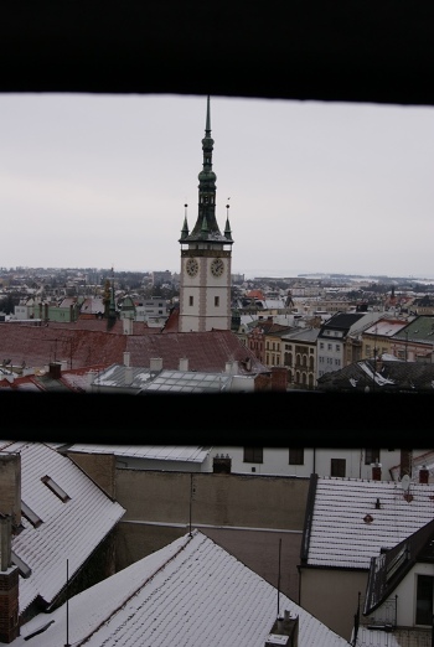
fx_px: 810
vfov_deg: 43.5
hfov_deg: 30.0
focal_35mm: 45
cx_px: 217
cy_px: 324
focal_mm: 30
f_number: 8
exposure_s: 1/80
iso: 100
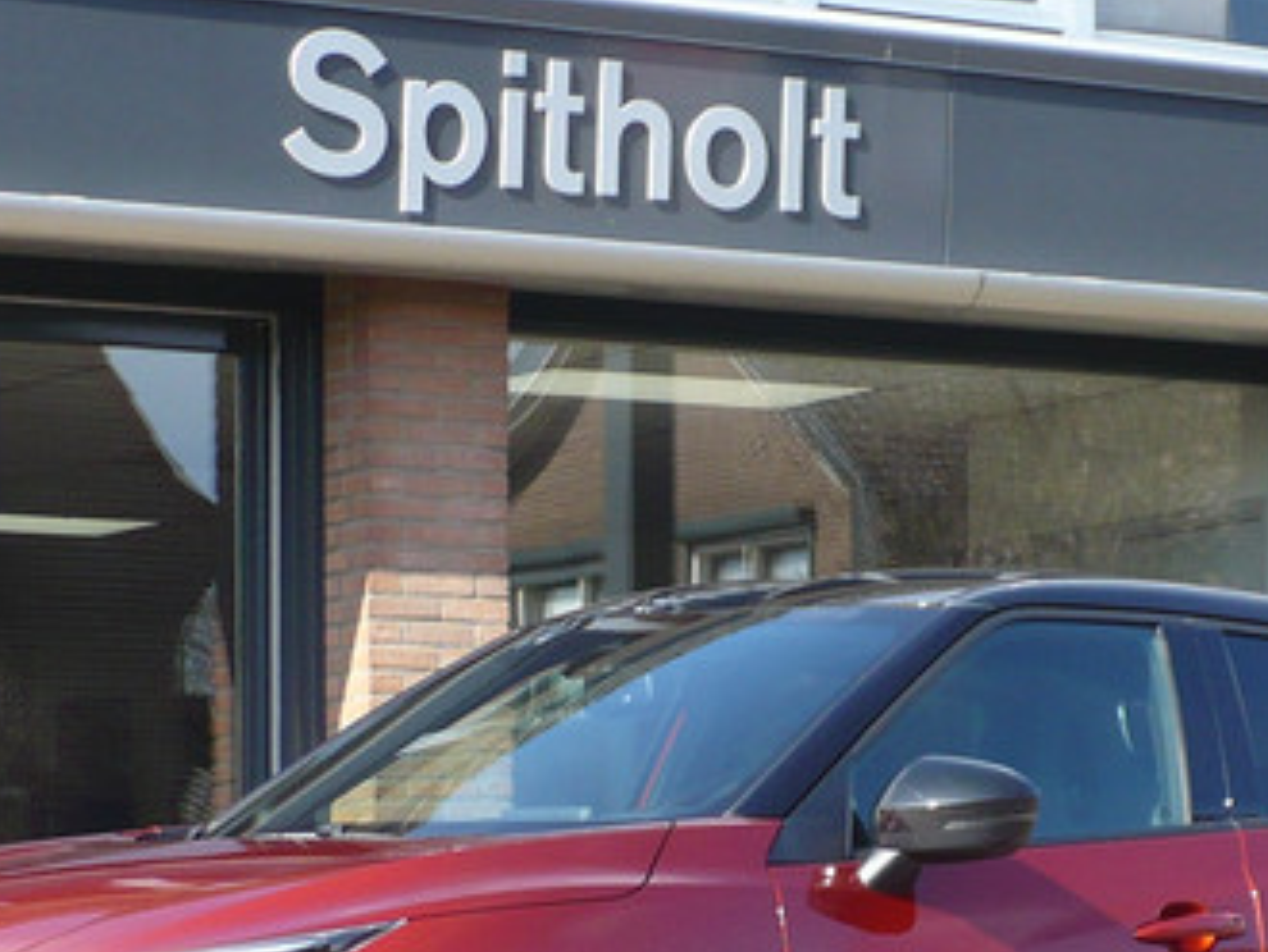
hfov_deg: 12.7
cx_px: 738
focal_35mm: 155
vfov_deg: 9.6
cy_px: 829
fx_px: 5682
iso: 100
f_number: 3.1
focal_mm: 8.9
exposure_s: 1/400
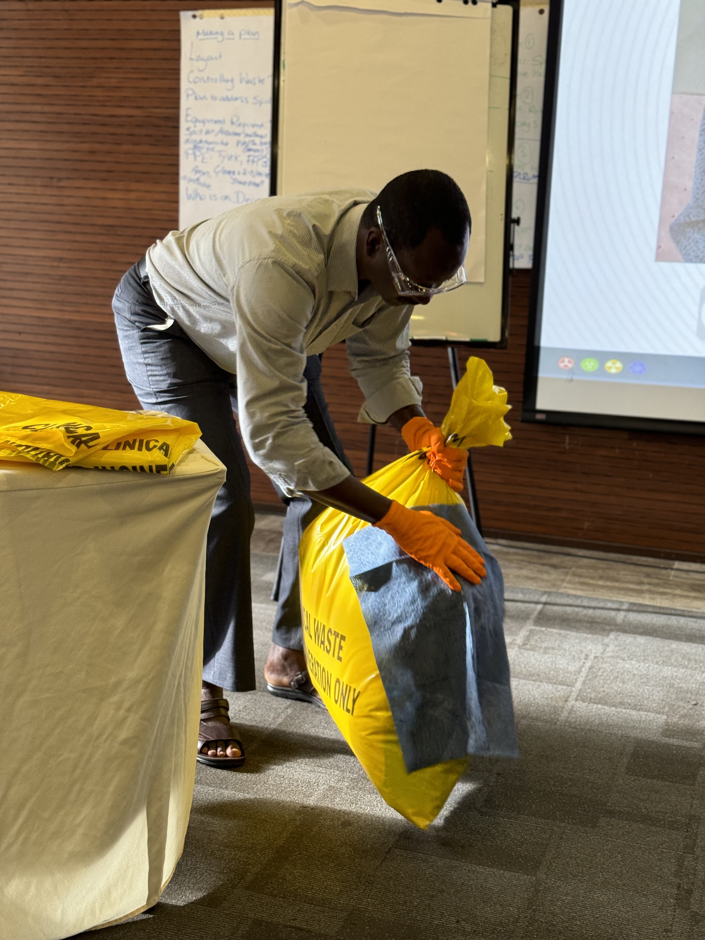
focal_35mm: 48
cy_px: 470
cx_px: 352
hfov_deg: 30.3
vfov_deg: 39.7
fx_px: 1303
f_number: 1.78
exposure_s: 1/33
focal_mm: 6.76
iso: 200
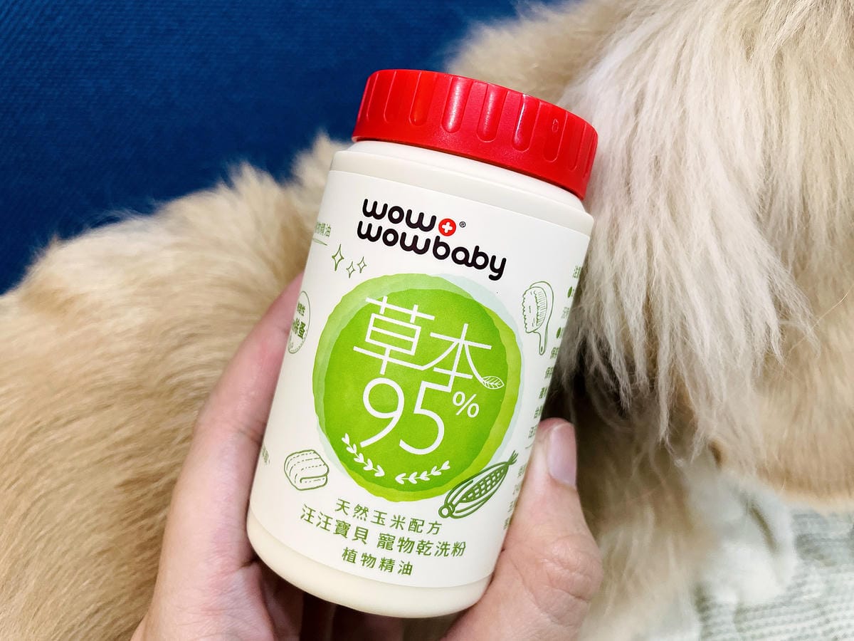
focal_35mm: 26
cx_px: 427
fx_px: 641
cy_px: 320
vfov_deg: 53.1
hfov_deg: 67.3
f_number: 1.6
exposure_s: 1/120
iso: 125
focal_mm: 4.2
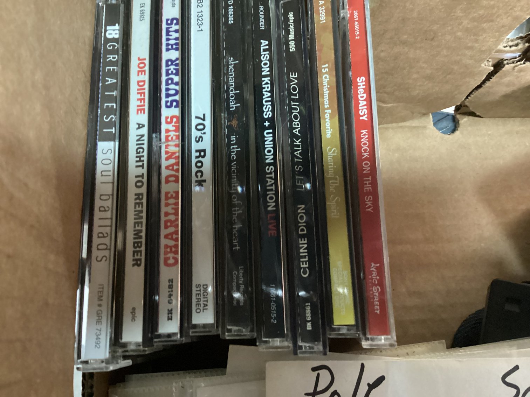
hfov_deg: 58.3
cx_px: 265
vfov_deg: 45.4
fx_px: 475
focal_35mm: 31
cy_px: 198
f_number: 2.4
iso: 640
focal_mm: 3.3
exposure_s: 1/20
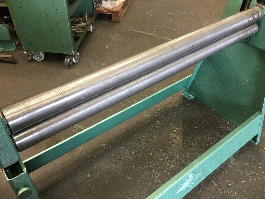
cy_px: 100
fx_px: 237
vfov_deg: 45.4
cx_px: 132
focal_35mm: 31
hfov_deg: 58.4
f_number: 2.4
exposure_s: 1/33
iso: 160
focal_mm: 3.3
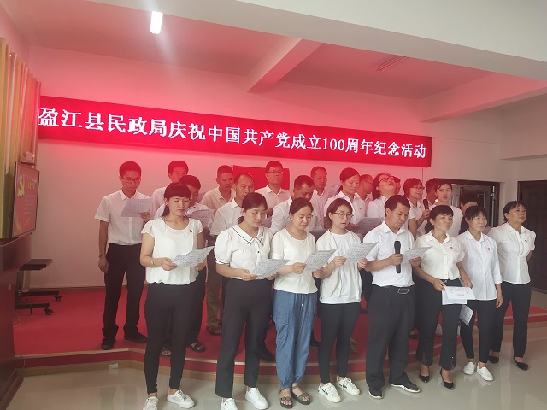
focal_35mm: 36
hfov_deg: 51.4
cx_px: 274
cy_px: 205
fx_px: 569
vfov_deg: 39.7
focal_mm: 4.74
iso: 579
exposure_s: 1/100
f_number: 1.79
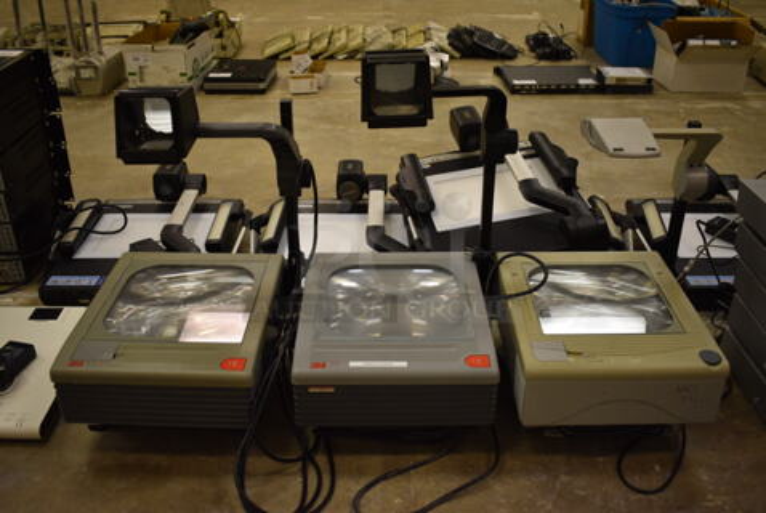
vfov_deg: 38.5
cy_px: 256
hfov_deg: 55.0
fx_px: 735
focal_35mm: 34
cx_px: 383
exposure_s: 1/160
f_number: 3.8
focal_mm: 23
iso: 800
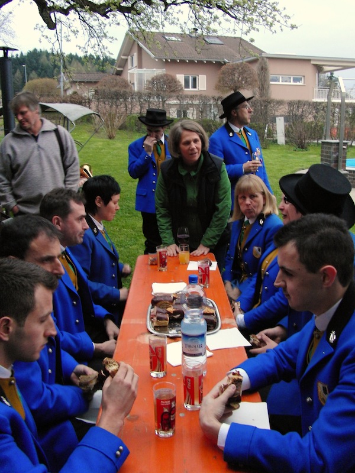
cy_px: 236
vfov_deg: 51.4
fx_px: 492
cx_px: 178
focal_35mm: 36
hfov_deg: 39.7
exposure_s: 1/25
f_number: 2.7
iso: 400
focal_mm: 7.3
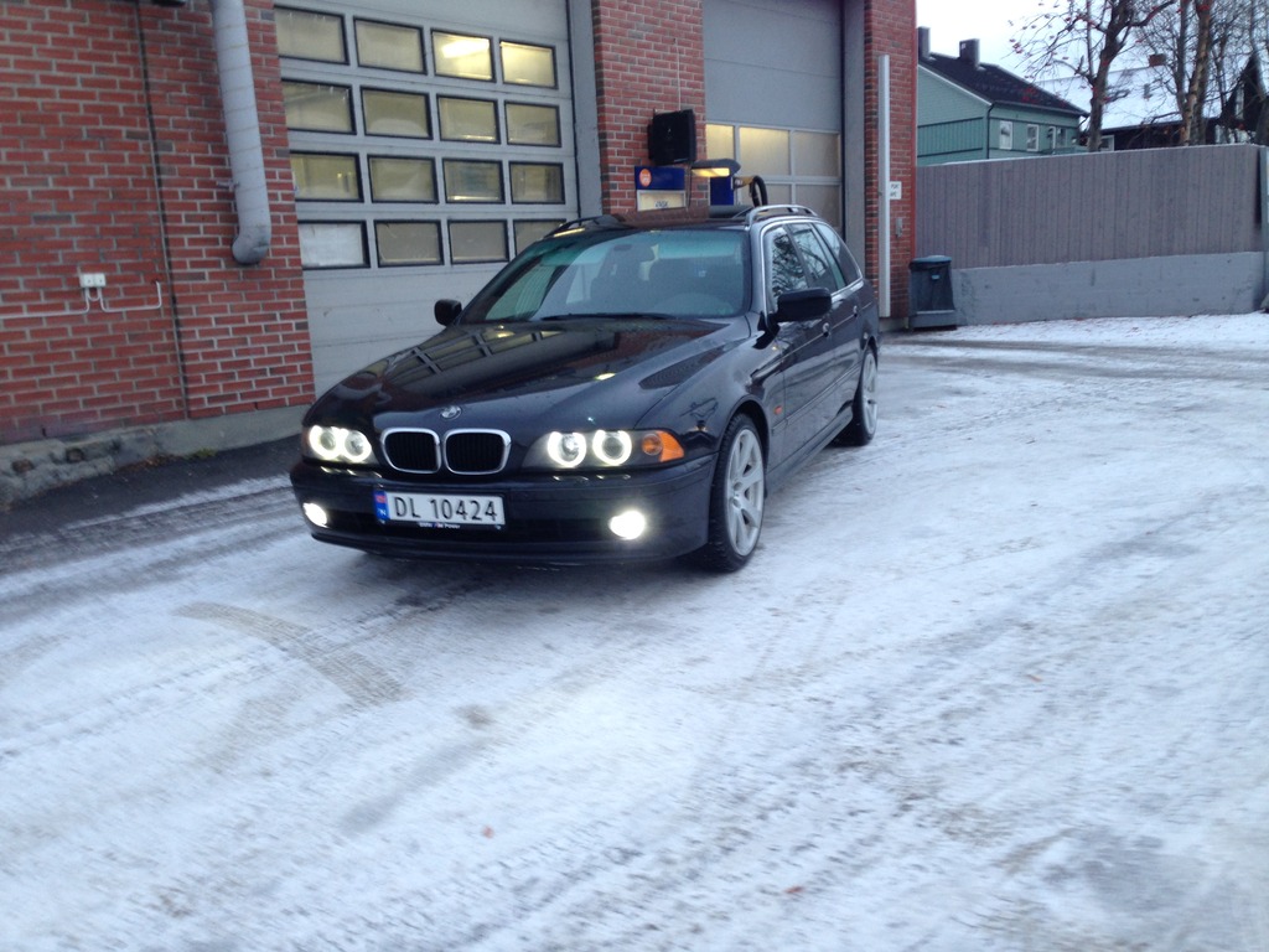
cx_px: 634
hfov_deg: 55.4
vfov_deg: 42.9
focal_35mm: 33
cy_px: 476
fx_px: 1210
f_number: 2.4
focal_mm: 4.12
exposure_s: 1/20
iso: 50
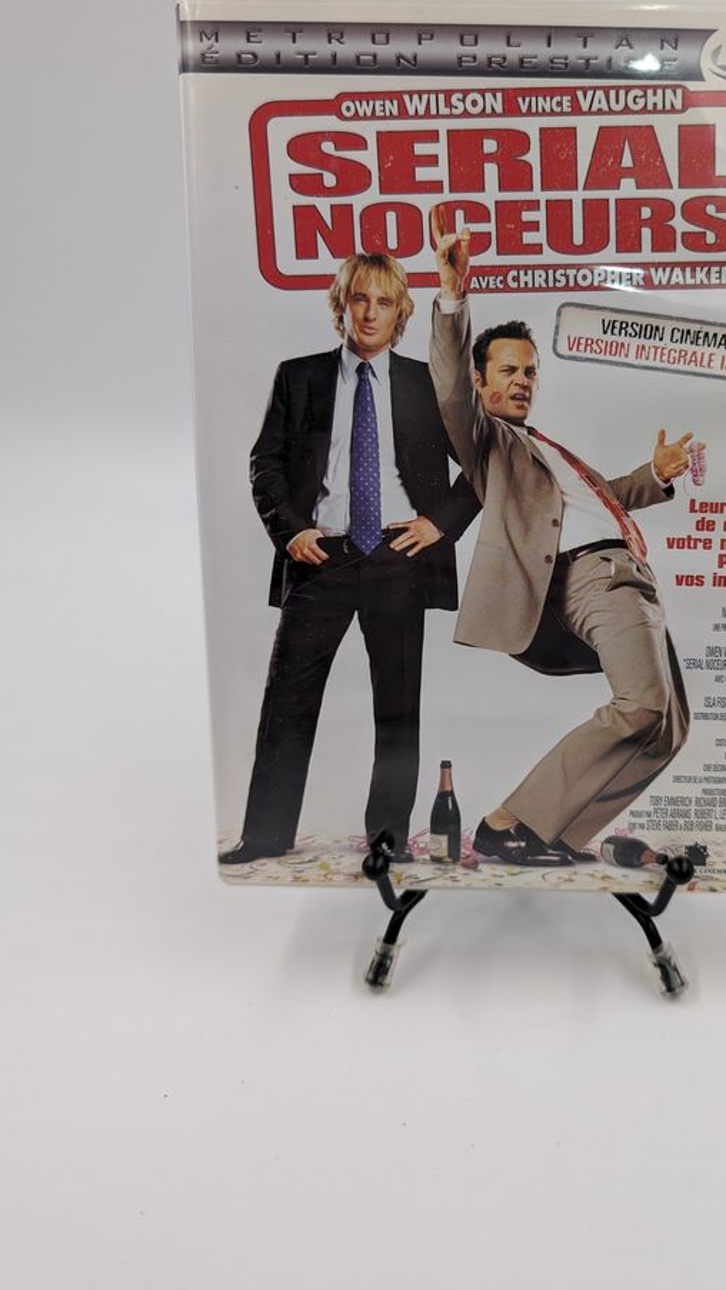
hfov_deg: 39.5
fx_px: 992
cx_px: 509
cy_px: 590
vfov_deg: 66.0
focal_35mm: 29
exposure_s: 1/102
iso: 117
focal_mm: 6.9
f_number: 1.68
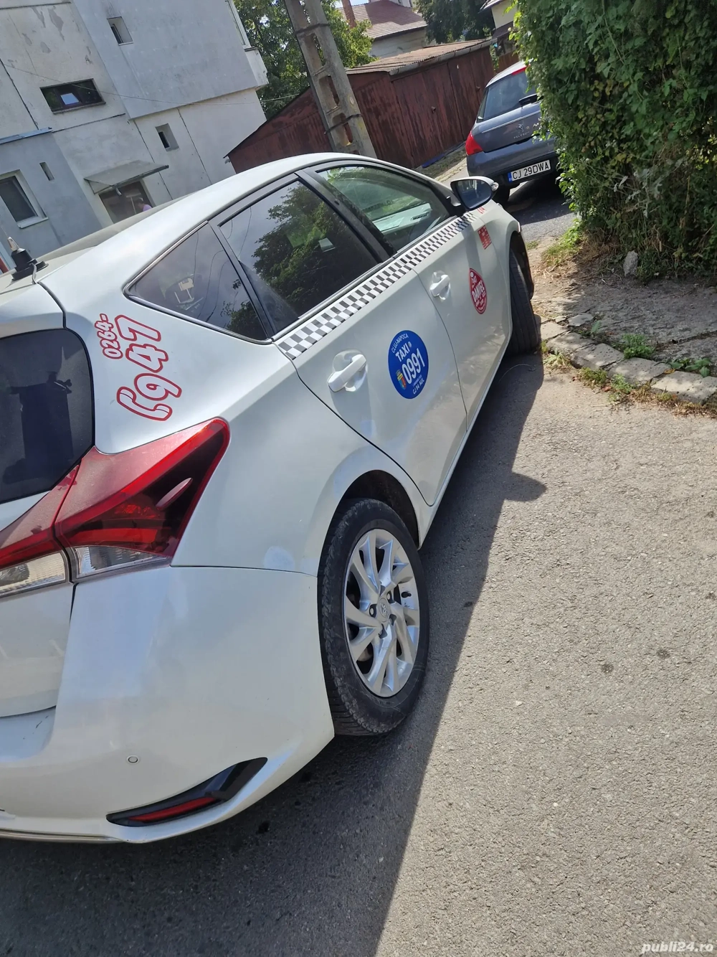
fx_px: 635
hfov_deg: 58.9
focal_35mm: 23
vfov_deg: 73.9
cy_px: 478
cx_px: 358
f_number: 1.8
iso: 50
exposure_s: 1/1196
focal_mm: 5.4
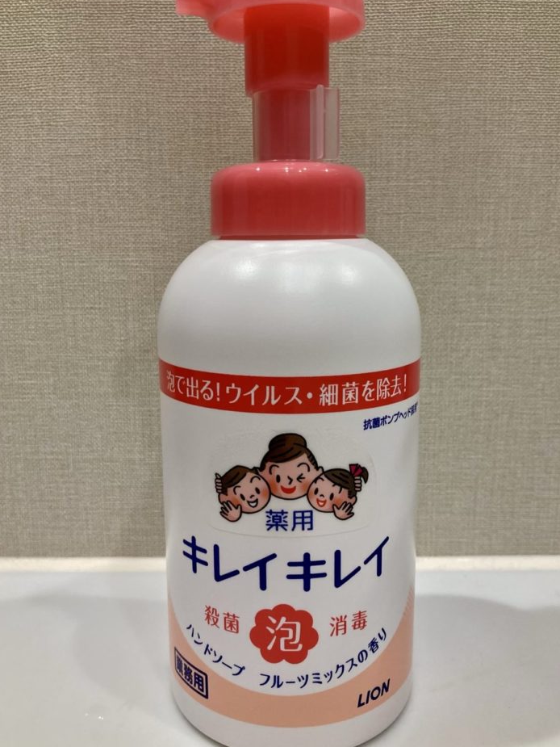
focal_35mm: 31
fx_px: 669
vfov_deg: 58.3
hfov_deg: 45.5
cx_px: 278
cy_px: 353
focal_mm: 3.99
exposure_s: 1/50
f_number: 1.8
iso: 100
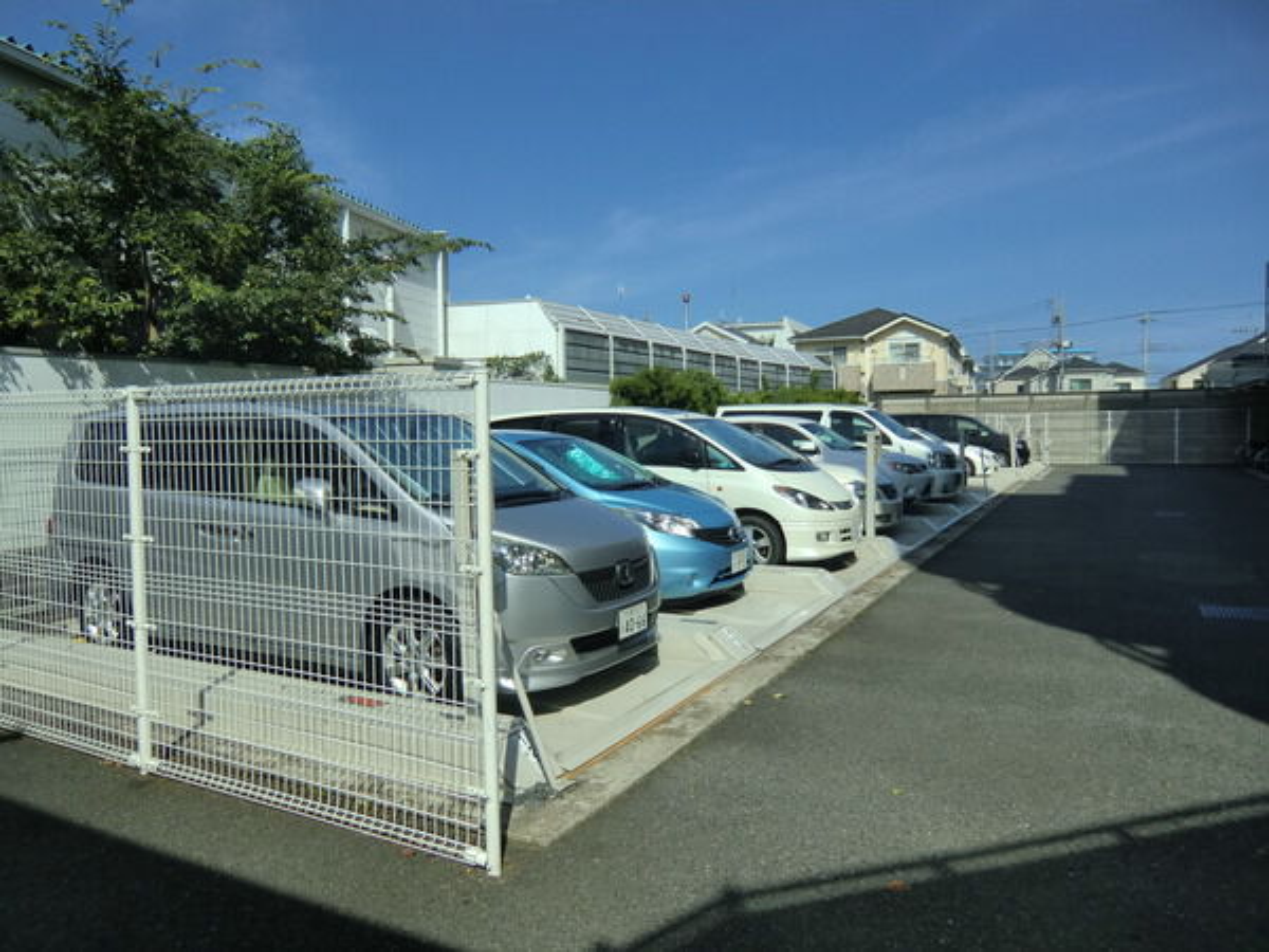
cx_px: 634
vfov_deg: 56.8
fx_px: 880
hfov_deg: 71.6
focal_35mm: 24
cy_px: 476
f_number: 7.5
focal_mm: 4.3
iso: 64
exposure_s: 1/250
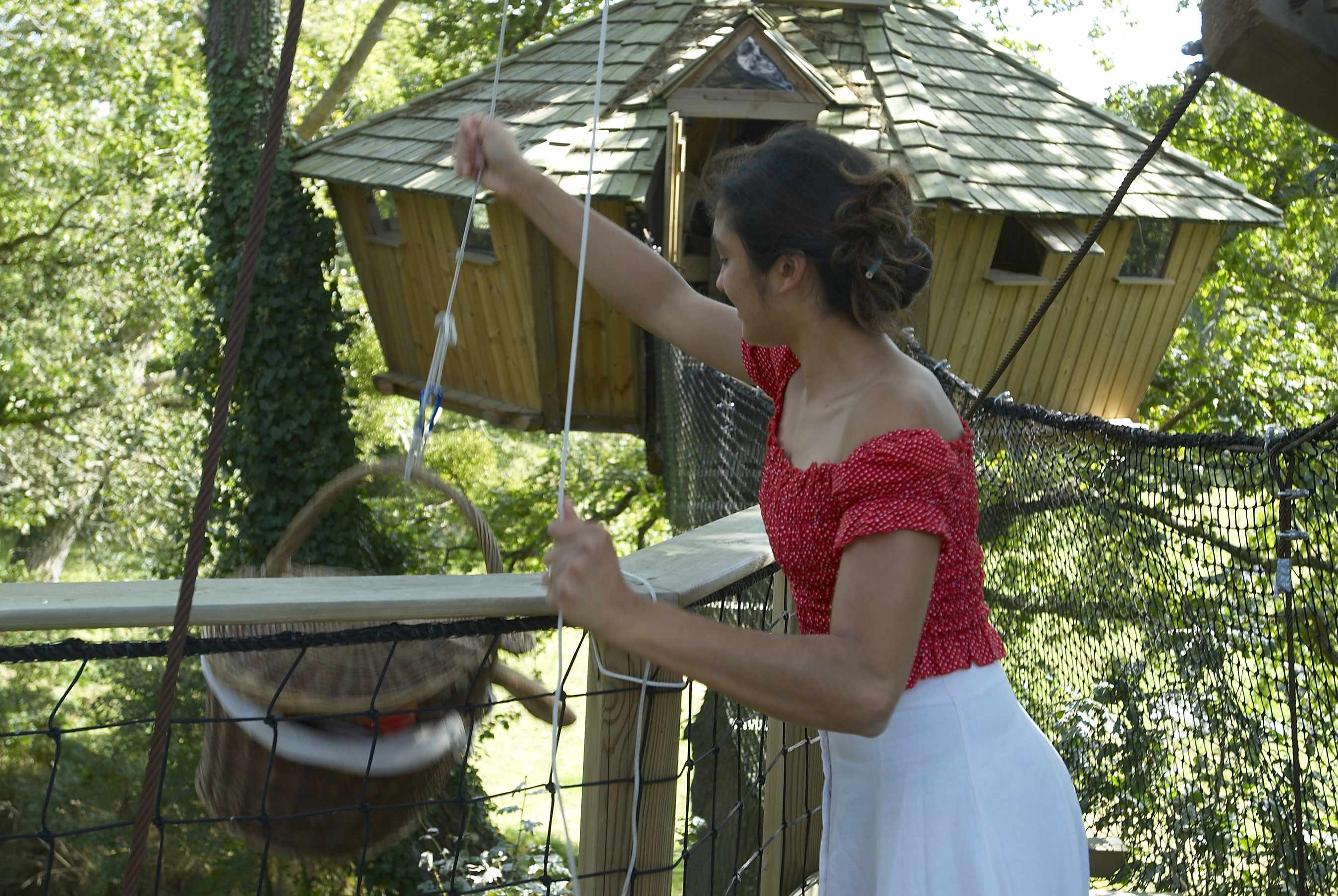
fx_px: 1786
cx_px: 683
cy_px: 436
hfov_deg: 41.1
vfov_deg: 28.1
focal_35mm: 48
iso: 100
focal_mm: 30
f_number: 5.6
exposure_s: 1/90
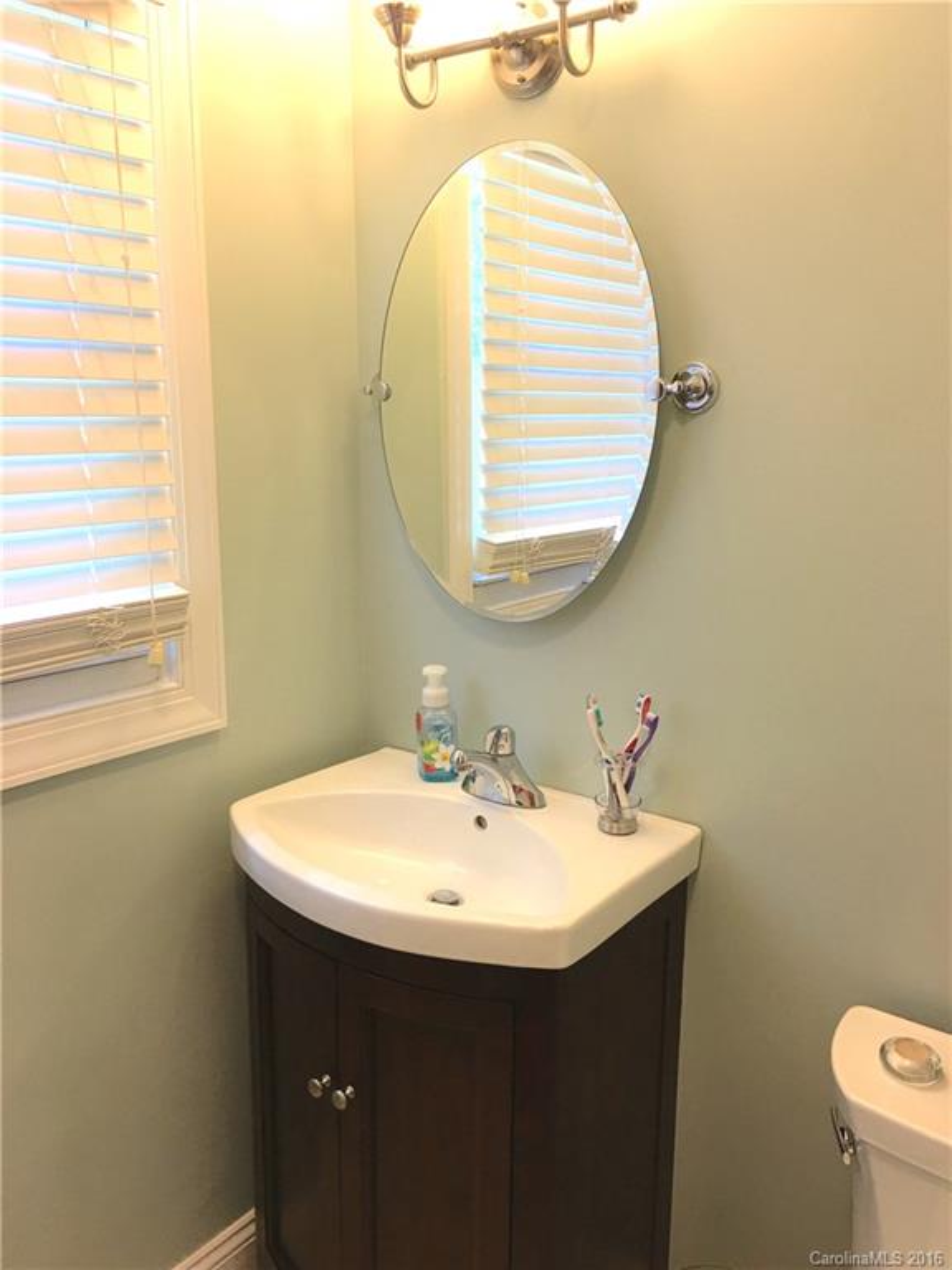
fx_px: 1063
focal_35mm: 29
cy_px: 635
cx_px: 476
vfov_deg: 61.7
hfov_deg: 48.2
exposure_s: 1/15
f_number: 2.2
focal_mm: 4.15
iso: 25
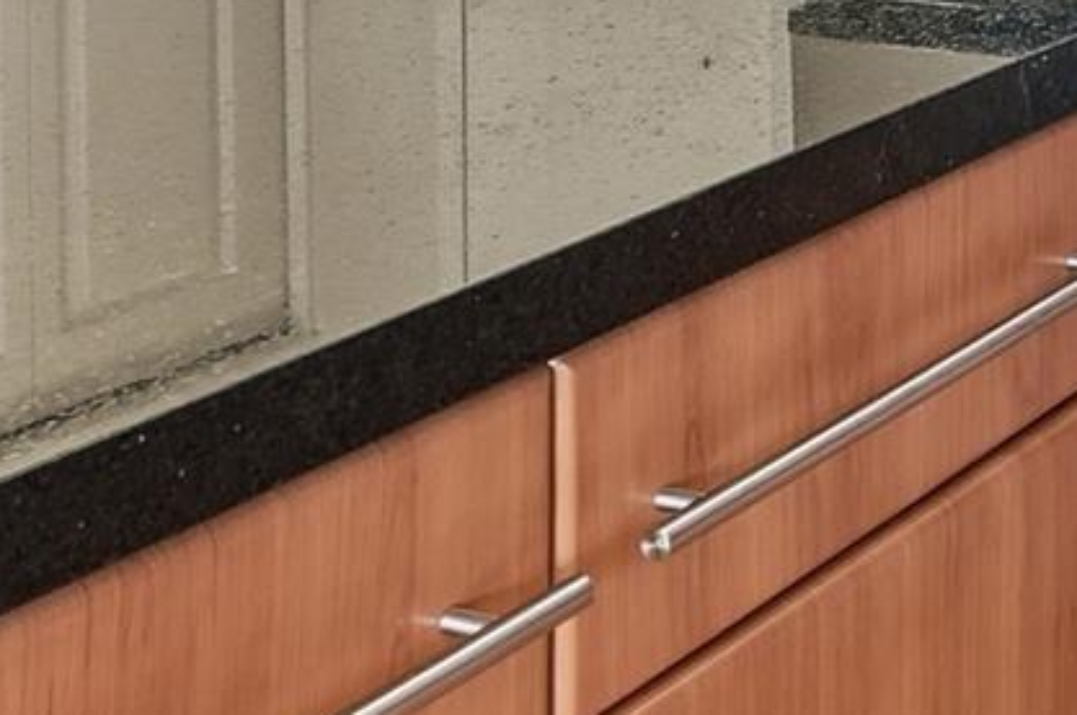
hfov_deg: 20.9
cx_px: 1565
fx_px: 2510
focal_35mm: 84
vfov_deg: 14.4
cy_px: -551
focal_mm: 14
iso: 100
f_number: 8
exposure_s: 1/8
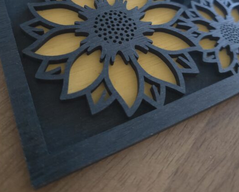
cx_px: 115
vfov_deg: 40.8
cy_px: 28
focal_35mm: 34
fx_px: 241
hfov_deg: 52.8
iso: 1600
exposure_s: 1/24
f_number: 1.7
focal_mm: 6.3
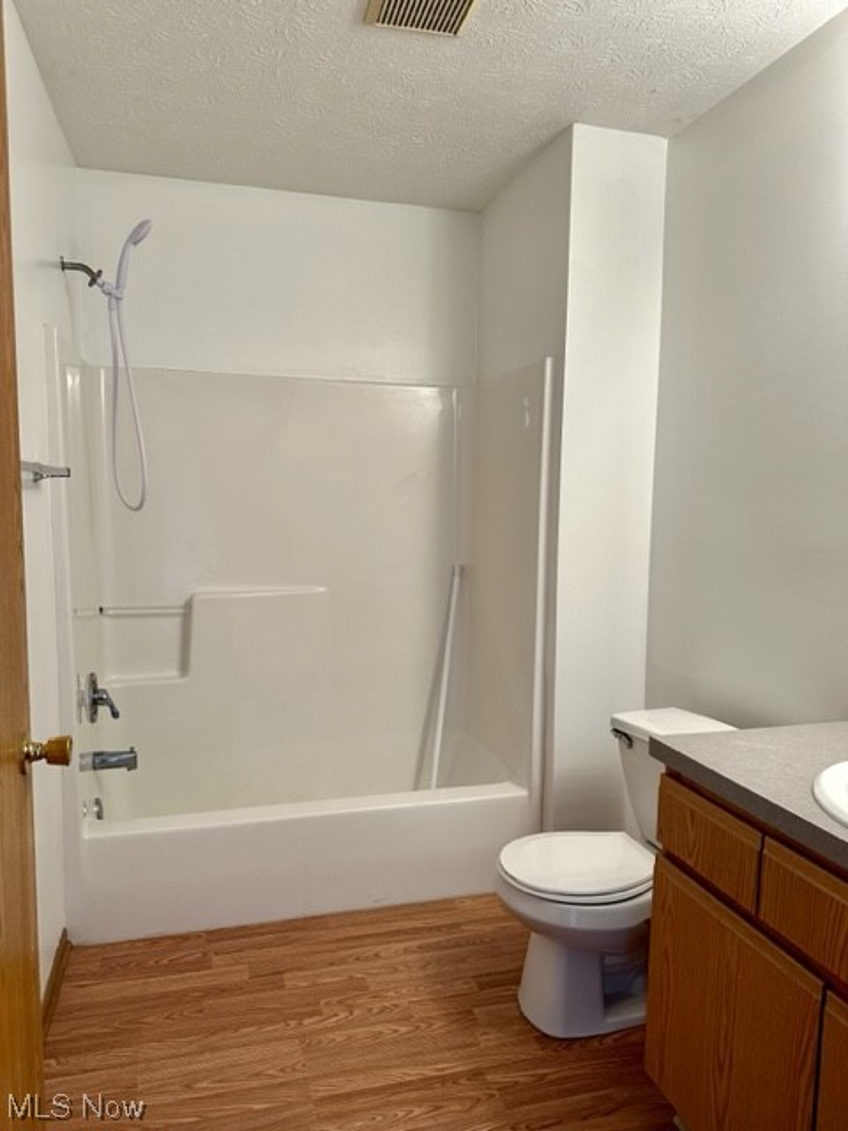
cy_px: 566
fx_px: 784
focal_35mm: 24
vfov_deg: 71.6
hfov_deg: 56.8
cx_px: 424
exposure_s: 1/120
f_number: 1.78
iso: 160
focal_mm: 6.86
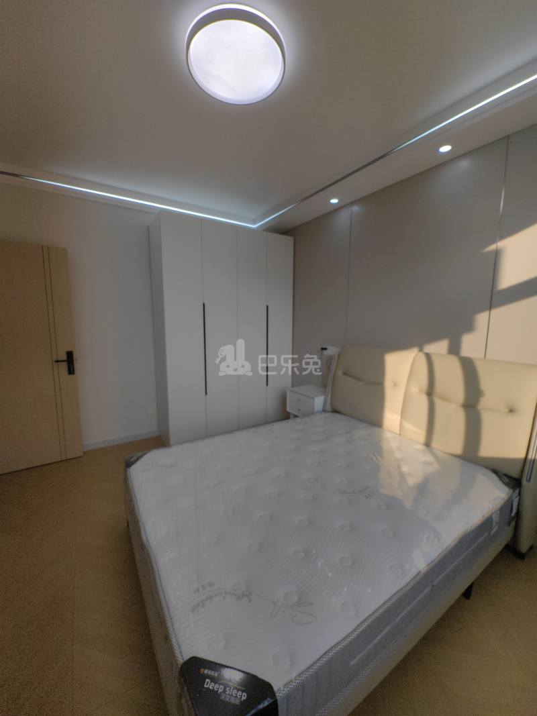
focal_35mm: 13
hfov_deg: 89.9
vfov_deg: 106.2
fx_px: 269
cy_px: 358
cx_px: 268
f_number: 2.2
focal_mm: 1.95
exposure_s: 1/544
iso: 50
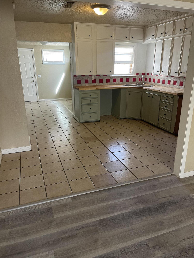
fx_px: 187
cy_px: 129
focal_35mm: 25
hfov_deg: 54.9
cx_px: 97
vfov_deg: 69.4
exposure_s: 1/60
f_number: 1.6
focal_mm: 5.1
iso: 160
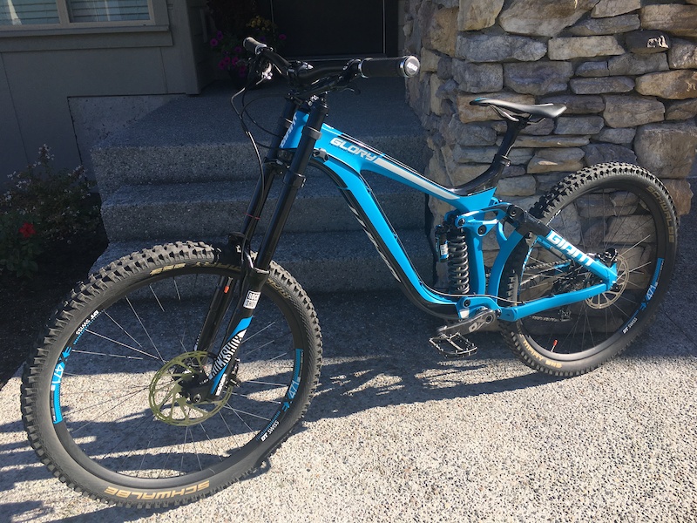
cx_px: 348
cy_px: 262
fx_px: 584
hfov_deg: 61.7
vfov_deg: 48.2
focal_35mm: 29
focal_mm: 4.15
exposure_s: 1/693
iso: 25
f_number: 2.2
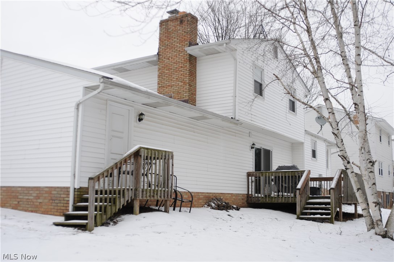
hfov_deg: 53.2
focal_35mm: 36
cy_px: 131
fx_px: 393
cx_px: 197
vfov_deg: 36.8
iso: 250
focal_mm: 24
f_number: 2.8
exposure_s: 1/1000
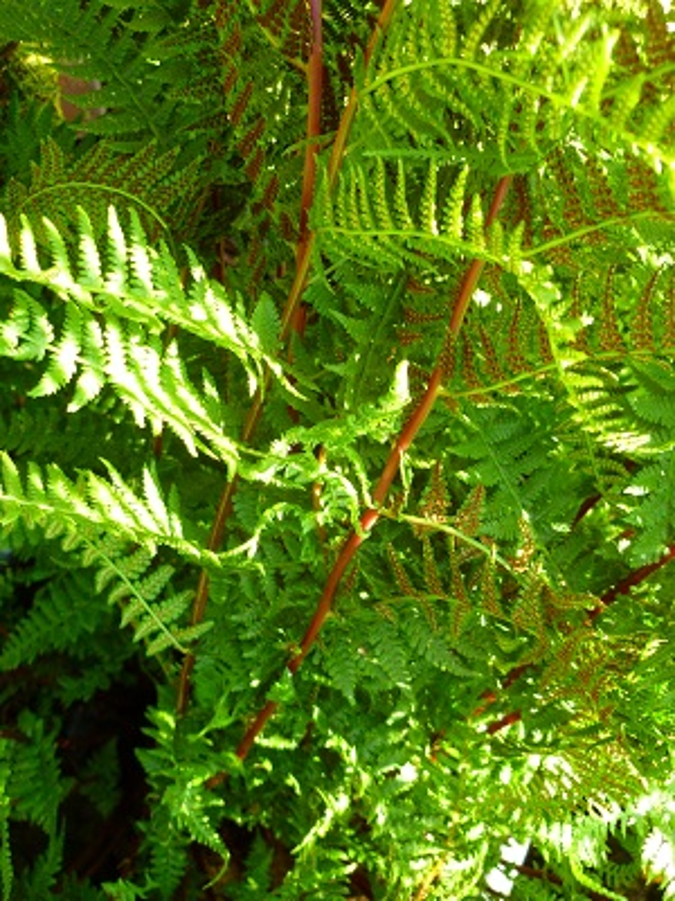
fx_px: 1066
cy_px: 450
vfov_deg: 45.8
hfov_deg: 35.1
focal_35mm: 41
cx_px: 338
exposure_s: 1/60
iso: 250
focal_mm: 7.4
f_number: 3.7
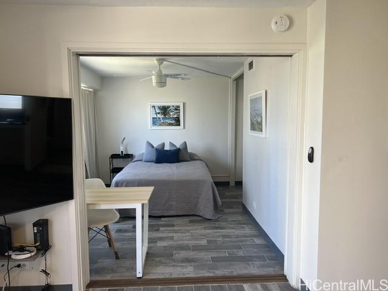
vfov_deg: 53.1
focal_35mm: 26
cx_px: 194
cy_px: 146
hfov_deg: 67.3
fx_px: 291
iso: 64
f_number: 1.5
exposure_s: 1/120
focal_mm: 5.7
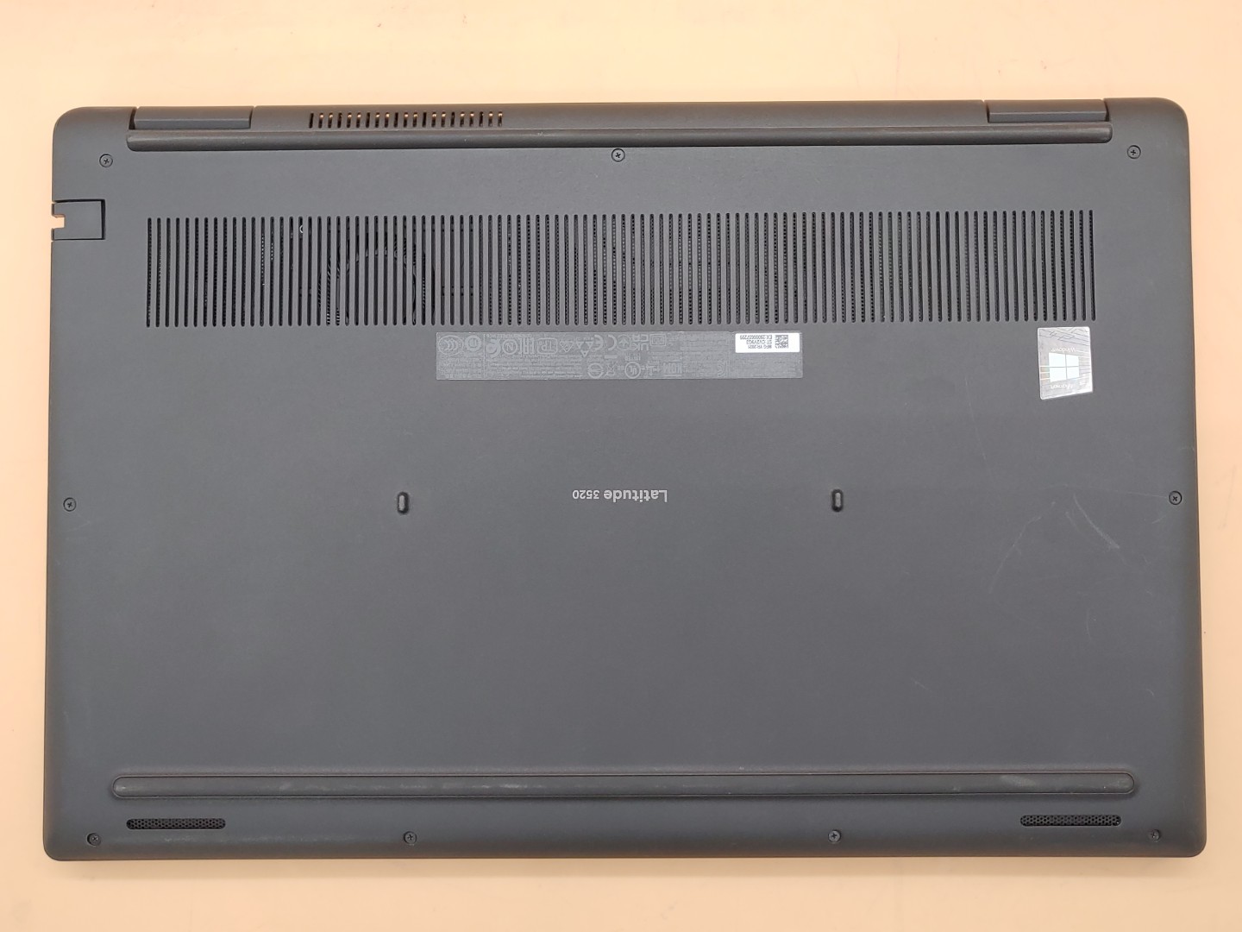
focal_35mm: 31
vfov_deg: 45.4
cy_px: 466
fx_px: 1112
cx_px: 621
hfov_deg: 58.4
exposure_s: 1/62
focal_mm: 4.36
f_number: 1.8
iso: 50
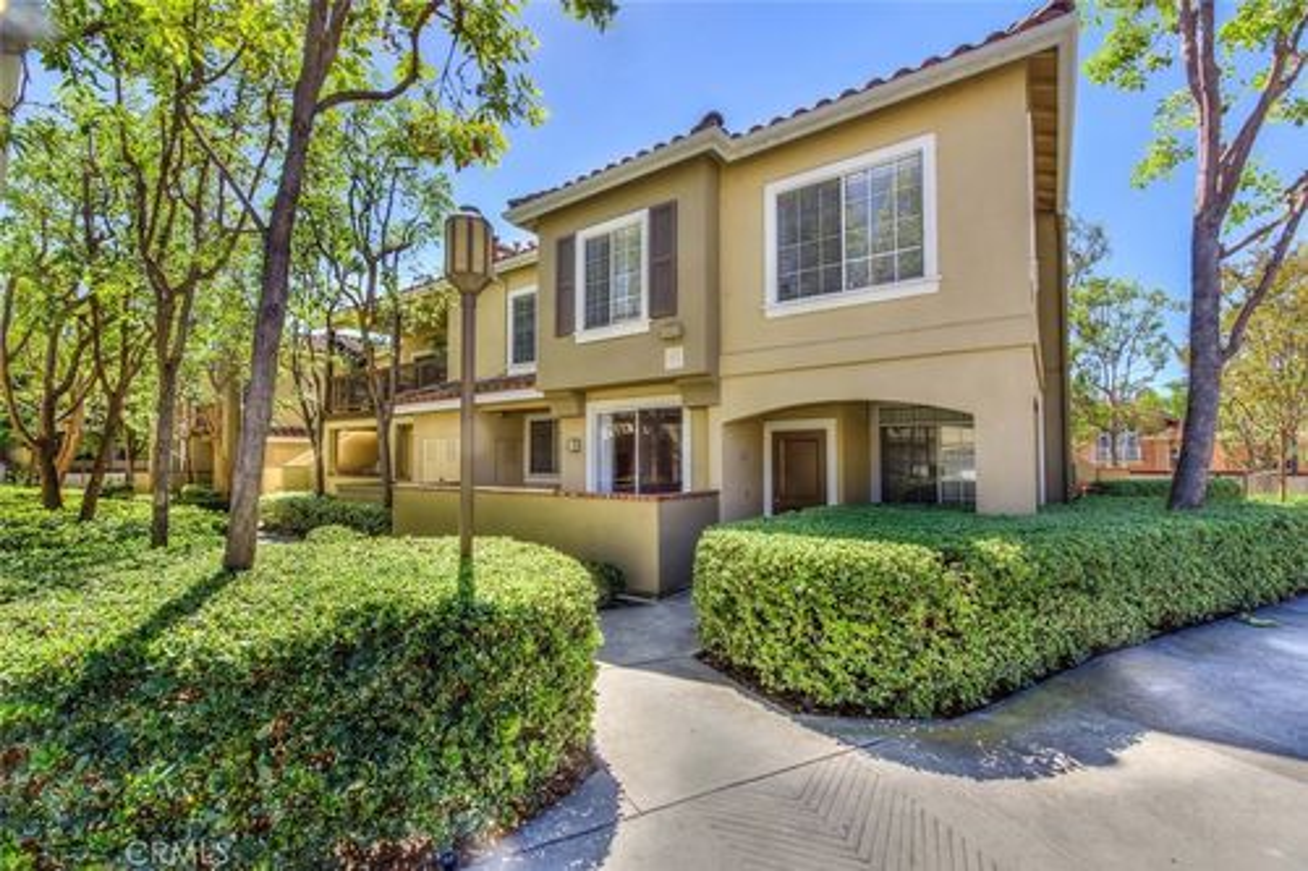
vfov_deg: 77.3
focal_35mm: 15
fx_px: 545
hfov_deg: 100.4
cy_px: 436
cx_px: 654
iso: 160
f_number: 8
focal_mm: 15
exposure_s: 1/320
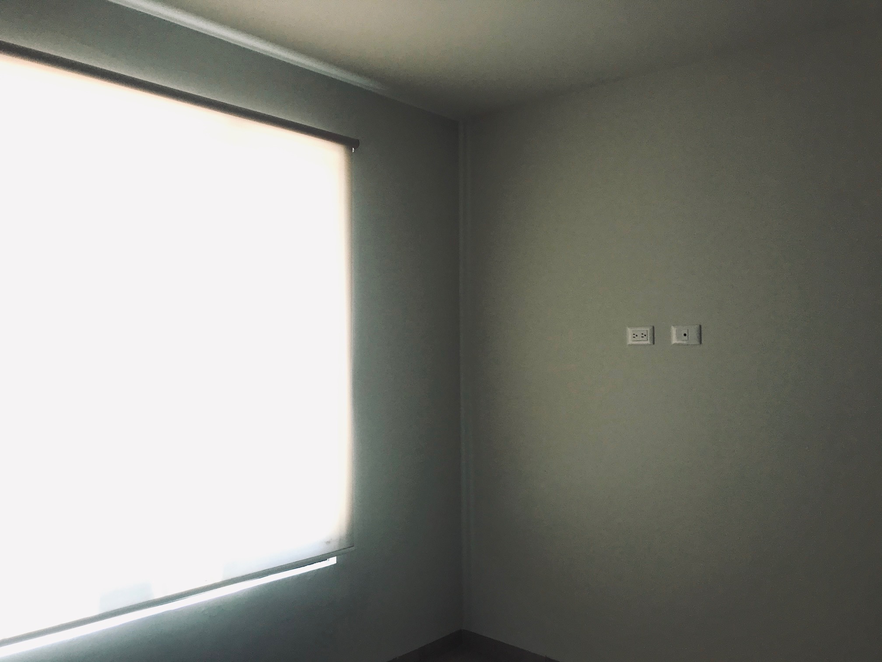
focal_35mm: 28
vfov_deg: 49.7
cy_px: 331
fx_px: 713
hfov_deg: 63.4
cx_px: 441
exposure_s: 1/223
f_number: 1.8
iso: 20
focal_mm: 3.99
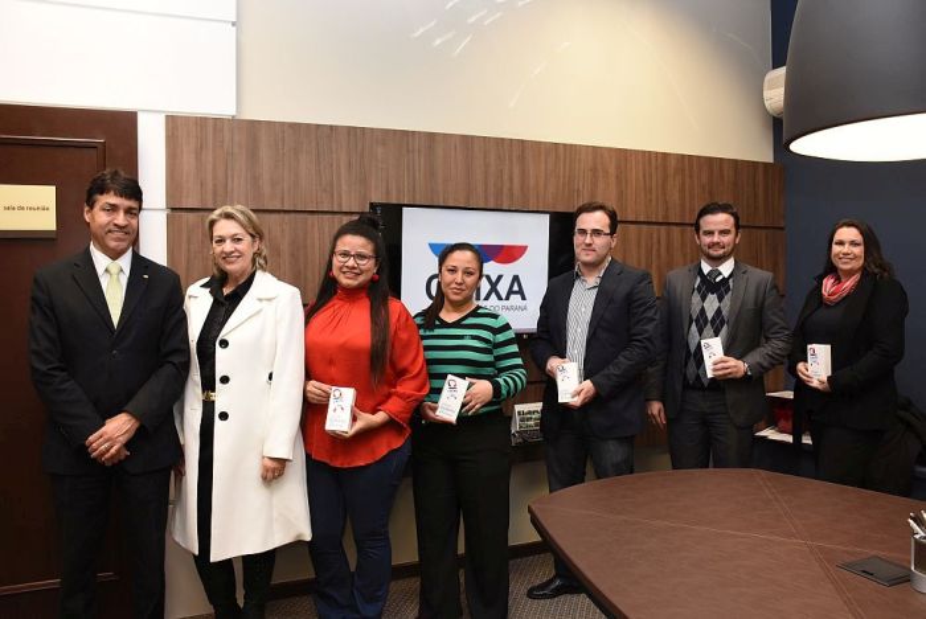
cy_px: 310
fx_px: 695
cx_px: 463
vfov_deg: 48.0
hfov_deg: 67.3
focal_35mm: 27
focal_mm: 18
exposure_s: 1/60
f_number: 5.6
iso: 900
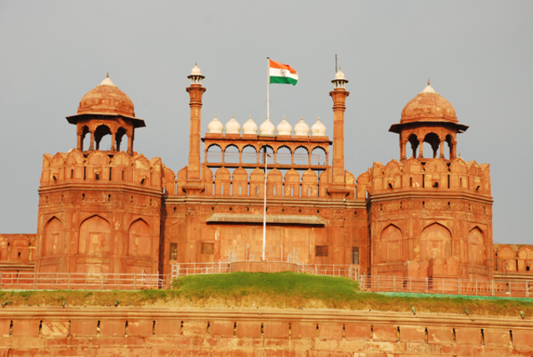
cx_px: 266
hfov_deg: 21.9
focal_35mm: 93
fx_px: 1379
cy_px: 178
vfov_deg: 14.8
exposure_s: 1/500
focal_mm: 62
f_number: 7.1
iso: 320
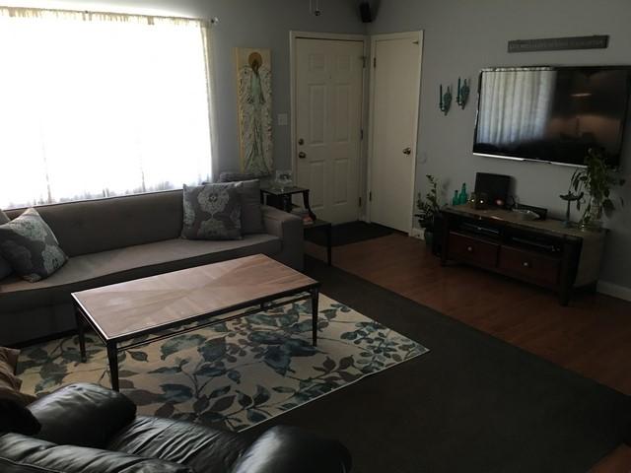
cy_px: 236
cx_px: 316
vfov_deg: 48.2
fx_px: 529
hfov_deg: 61.7
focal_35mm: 29
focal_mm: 4.15
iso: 80
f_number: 2.2
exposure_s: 1/15
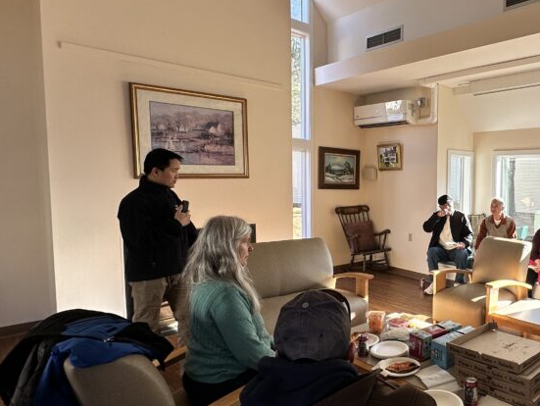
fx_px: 406
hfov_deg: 60.3
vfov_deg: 53.1
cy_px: 209
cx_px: 452
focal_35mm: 26
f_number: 2.2
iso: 40
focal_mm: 2.22
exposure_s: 1/111
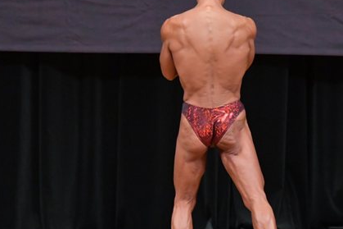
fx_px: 4762
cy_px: 121
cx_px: 216
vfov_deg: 2.7
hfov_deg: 4.1
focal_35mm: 500
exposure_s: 1/400
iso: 5000
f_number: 5.6
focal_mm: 180
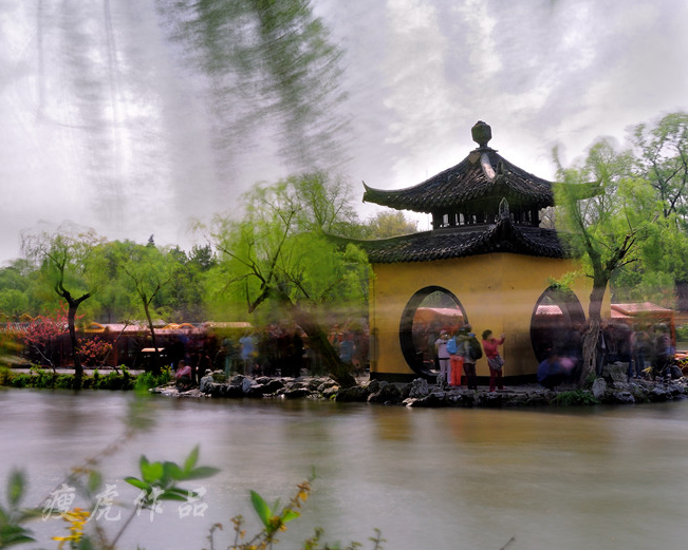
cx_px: 421
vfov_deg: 28.3
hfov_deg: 34.9
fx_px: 1091
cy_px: 274
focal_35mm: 54
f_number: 20
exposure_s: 30
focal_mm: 31
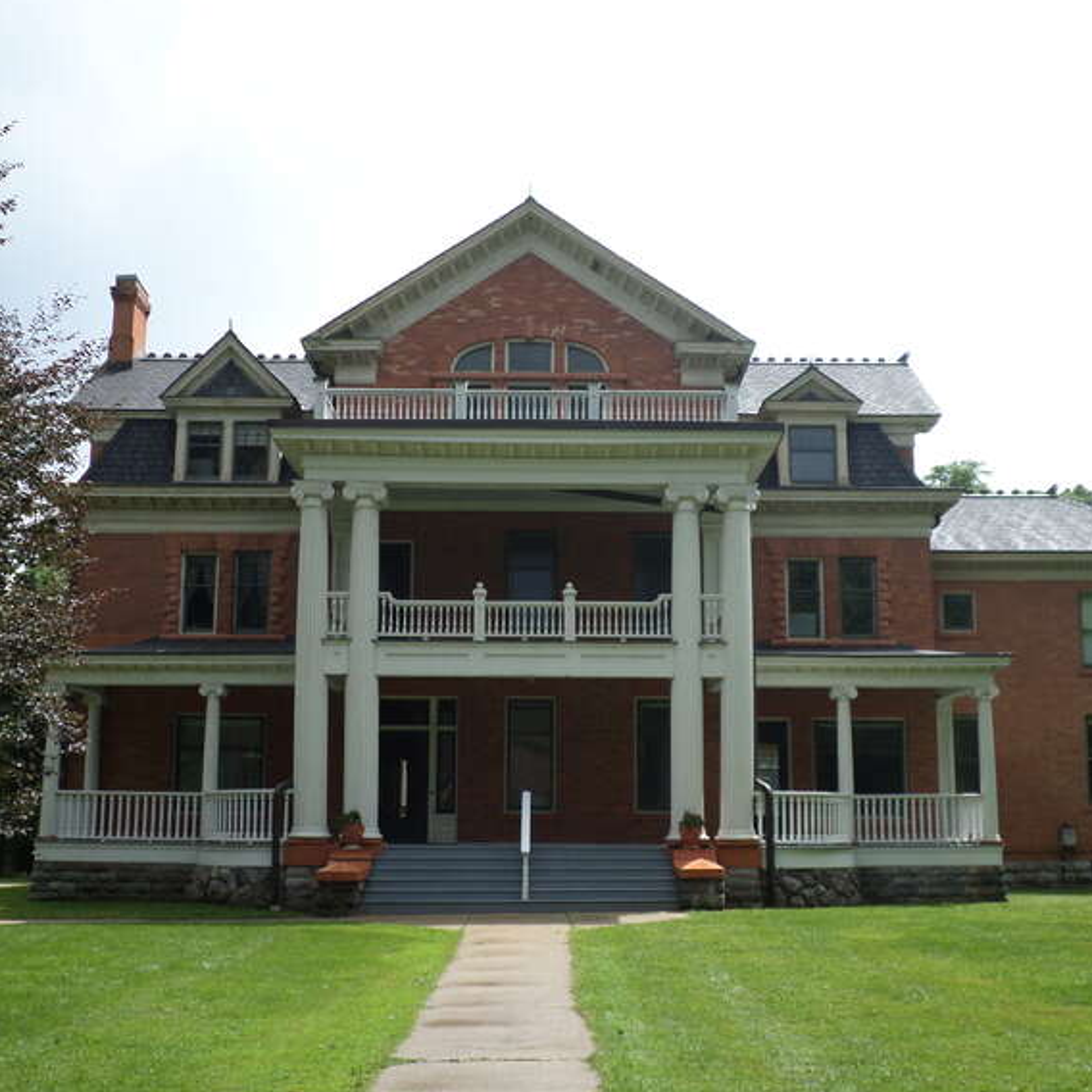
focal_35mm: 43
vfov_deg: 39.2
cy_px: 542
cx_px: 550
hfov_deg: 39.2
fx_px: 1535
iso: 80
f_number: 3
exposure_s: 1/500
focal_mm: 6.5
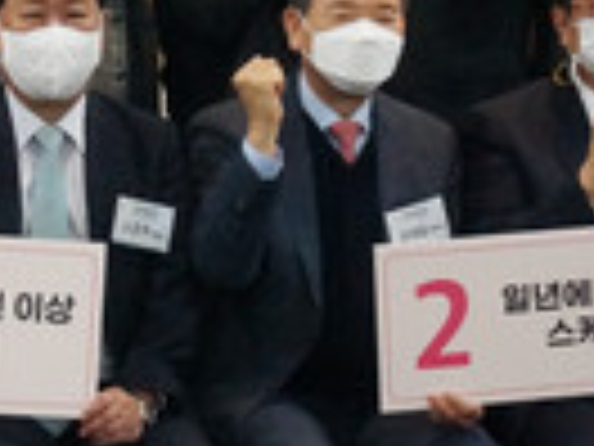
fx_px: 2594
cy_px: 124
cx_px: 14
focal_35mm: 151
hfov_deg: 12.9
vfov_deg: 9.8
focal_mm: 23
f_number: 4
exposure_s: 1/160
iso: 2500
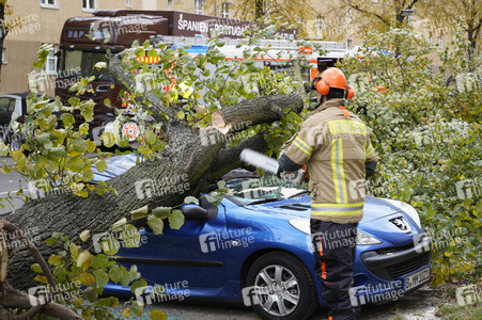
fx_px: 883
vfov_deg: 20.6
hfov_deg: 30.5
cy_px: 160
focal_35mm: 66
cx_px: 241
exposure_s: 1/30
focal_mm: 66
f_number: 8
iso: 160
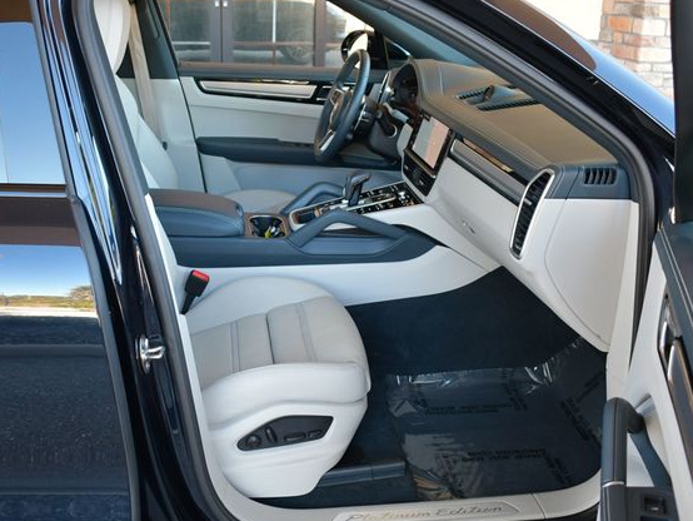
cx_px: 304
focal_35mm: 40
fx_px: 801
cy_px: 264
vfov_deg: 36.0
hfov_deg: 46.7
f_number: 3.5
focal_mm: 18
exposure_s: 1/200
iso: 800
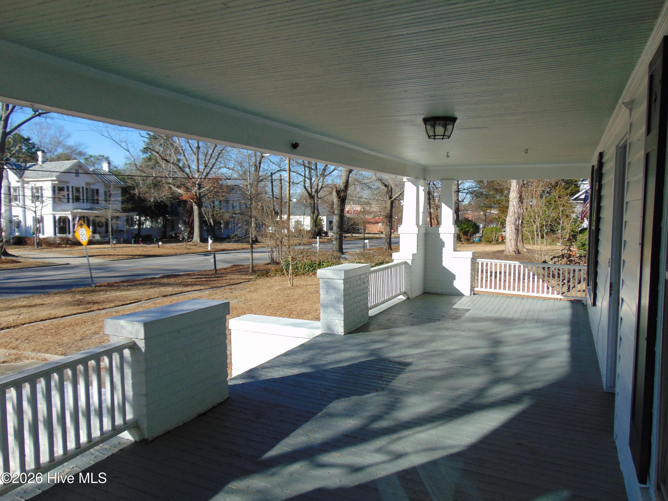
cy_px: 250
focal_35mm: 25
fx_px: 482
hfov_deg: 69.4
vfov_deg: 54.9
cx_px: 334
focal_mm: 4.5
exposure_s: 1/800
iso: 80
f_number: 3
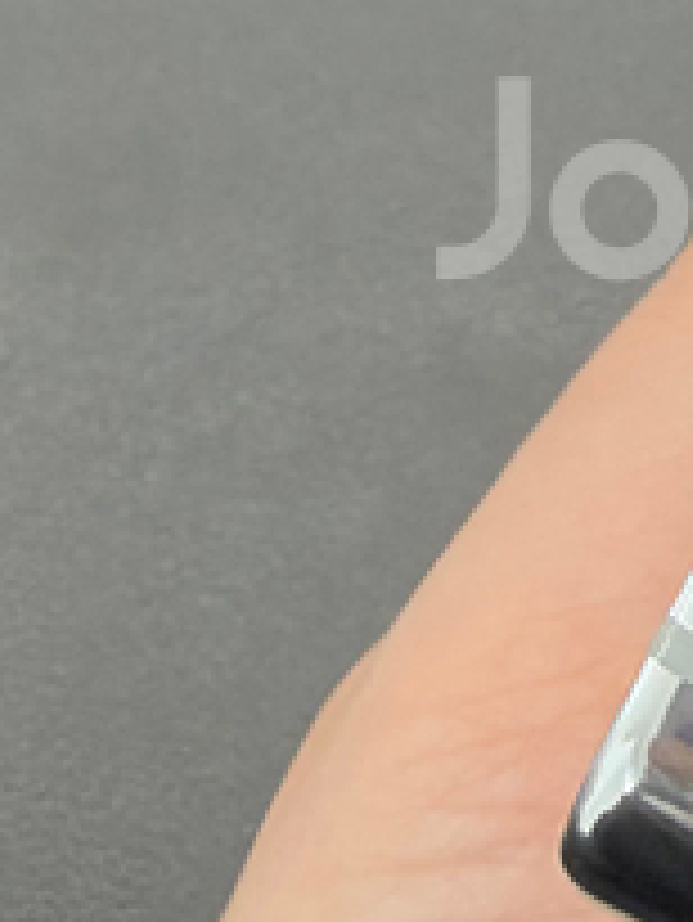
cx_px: 1217
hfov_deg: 14.8
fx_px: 2347
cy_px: 207
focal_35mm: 88
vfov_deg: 22.0
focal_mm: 2.22
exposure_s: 1/120
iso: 125
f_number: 2.2
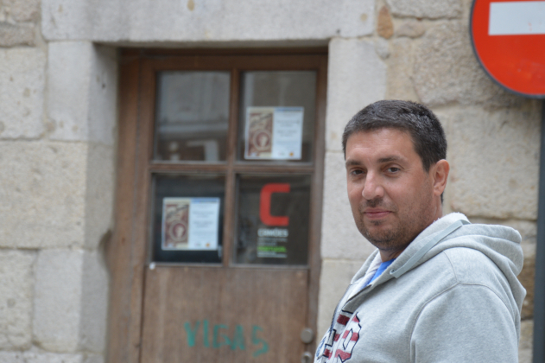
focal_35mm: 200
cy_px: 196
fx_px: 3021
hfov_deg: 10.3
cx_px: 314
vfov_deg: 6.9
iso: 200
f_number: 5.6
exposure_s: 1/125
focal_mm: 105
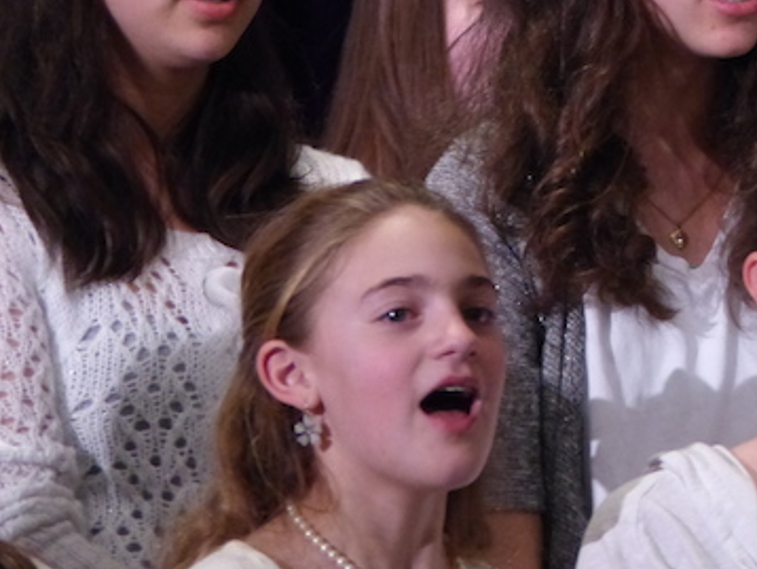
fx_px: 19542
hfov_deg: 2.2
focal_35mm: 893
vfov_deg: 1.7
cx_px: 496
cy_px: 311
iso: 800
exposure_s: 1/40
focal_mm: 108
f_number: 2.8
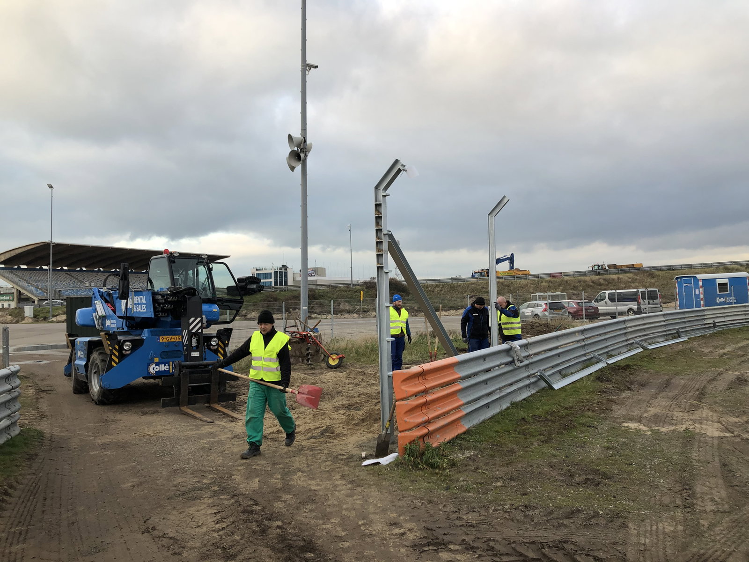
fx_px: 606
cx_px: 374
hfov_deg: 63.4
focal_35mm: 28
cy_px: 281
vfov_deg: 49.7
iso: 20
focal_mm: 3.99
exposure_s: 1/217
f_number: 1.8
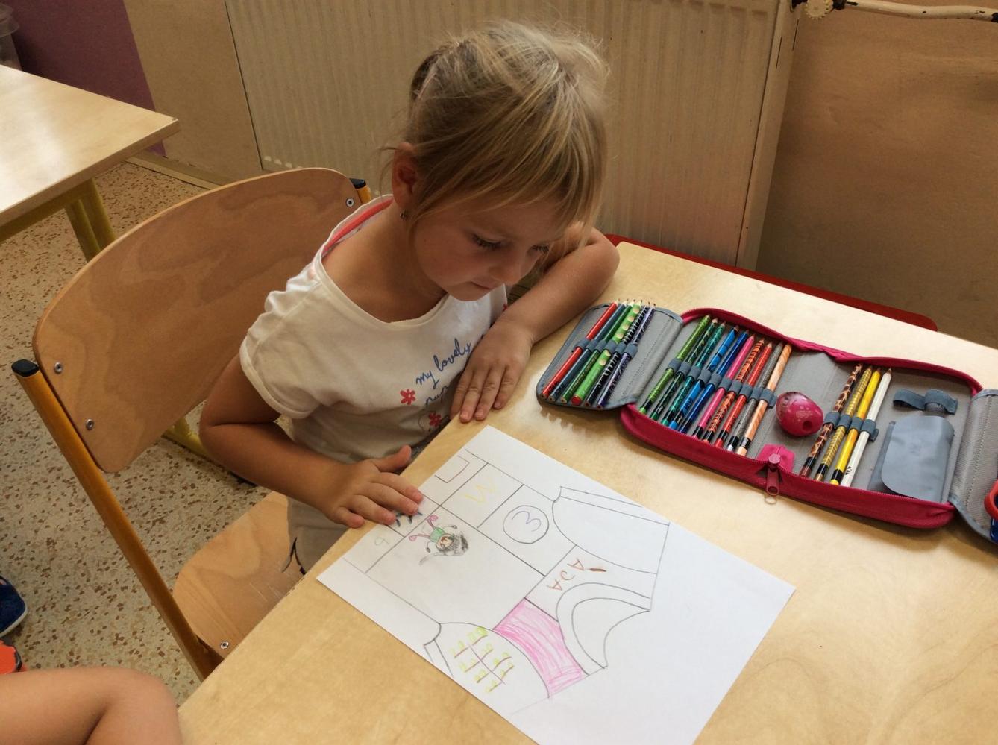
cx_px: 499
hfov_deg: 56.9
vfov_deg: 44.0
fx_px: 921
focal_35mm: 32
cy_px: 372
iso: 32
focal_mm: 3.3
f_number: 2.4
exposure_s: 1/148
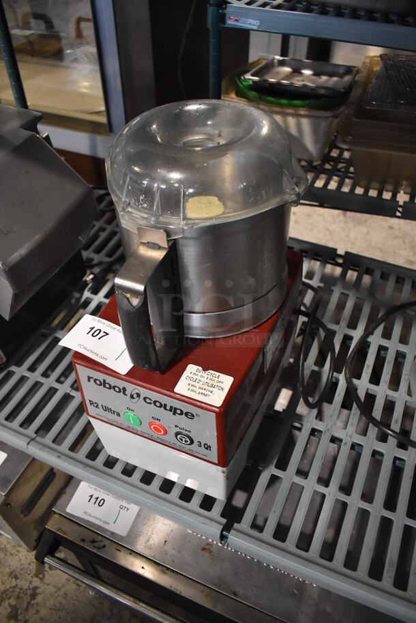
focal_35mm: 27
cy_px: 312
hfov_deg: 48.0
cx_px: 208
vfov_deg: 67.3
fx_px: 467
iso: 2800
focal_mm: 18
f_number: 3.5
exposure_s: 1/125
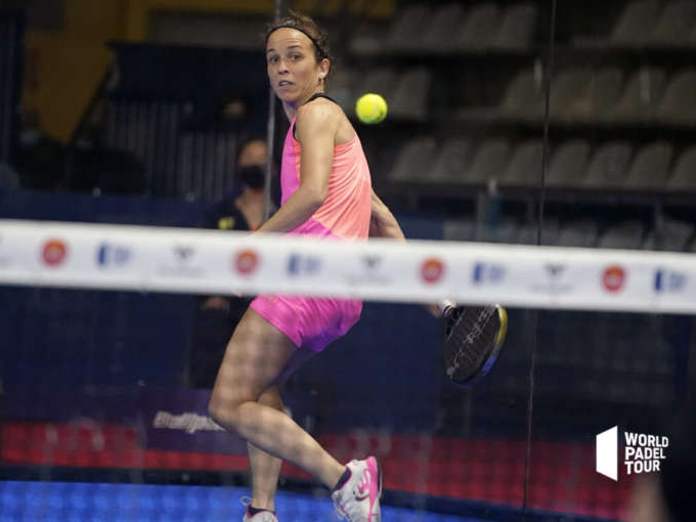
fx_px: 6555
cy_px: 261
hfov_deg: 6.1
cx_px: 320
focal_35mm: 326
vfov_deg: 4.6
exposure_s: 1/1250
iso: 3200
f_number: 2.8
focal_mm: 200
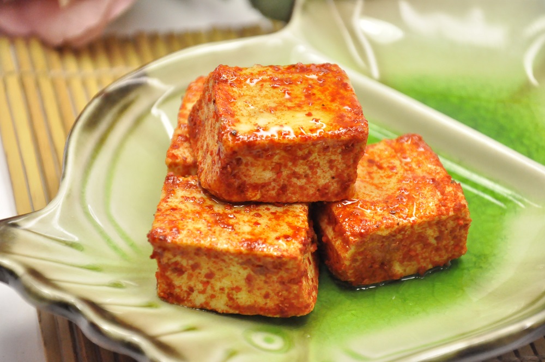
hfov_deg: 13.1
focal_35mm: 158
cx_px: 272
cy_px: 181
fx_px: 2381
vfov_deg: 8.7
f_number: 5.6
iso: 3200
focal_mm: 105
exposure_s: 1/1000
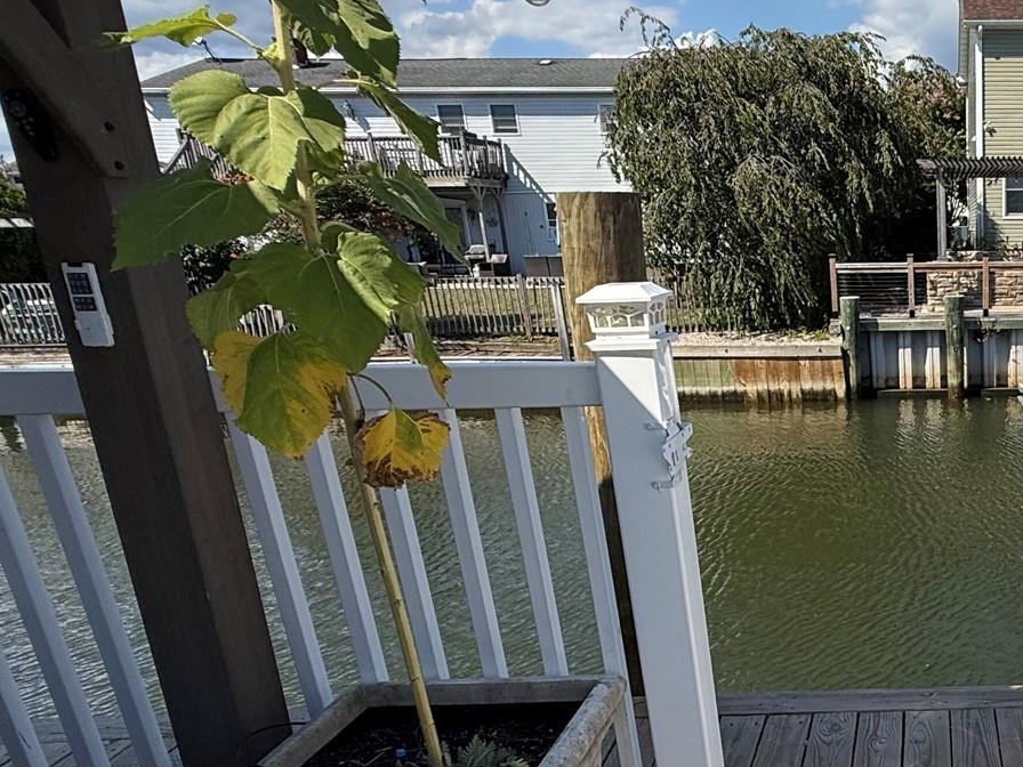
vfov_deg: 43.6
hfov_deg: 48.1
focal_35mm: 32
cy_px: 500
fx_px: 946
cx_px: 996
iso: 50
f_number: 2.2
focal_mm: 2.22
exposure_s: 1/2717
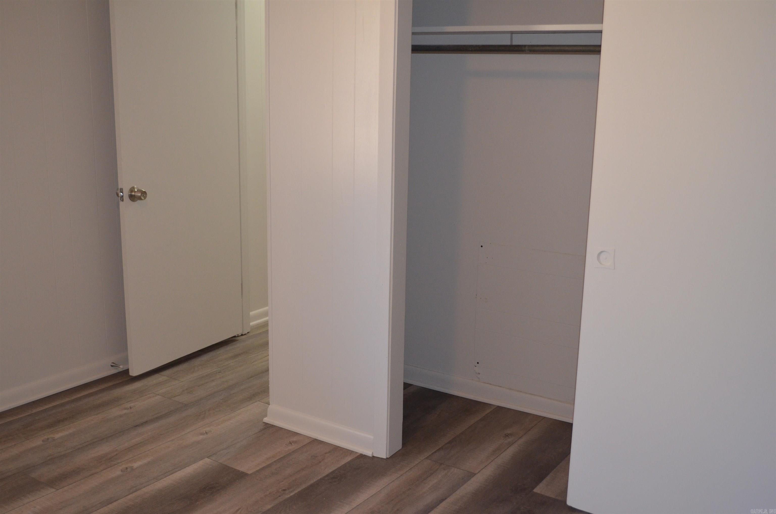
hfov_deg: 49.6
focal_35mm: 39
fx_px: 839
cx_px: 388
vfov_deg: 34.1
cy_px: 257
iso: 1250
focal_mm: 26
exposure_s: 1/60
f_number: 4.2
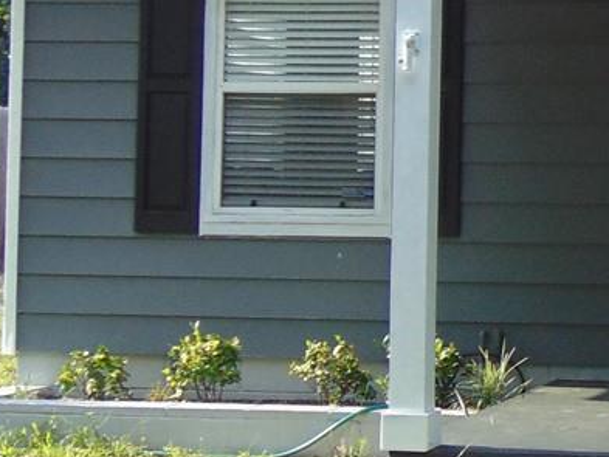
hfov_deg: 15.0
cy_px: 85
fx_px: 2147
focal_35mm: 122
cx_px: 894
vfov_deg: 12.1
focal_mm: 5.4
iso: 80
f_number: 3.1
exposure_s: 1/320
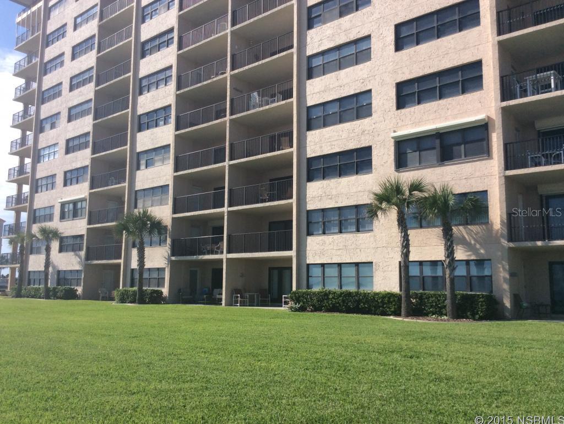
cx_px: 282
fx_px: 538
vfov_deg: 43.0
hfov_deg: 55.3
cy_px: 212
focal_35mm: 33
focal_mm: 3.3
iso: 32
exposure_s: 1/1972
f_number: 2.4
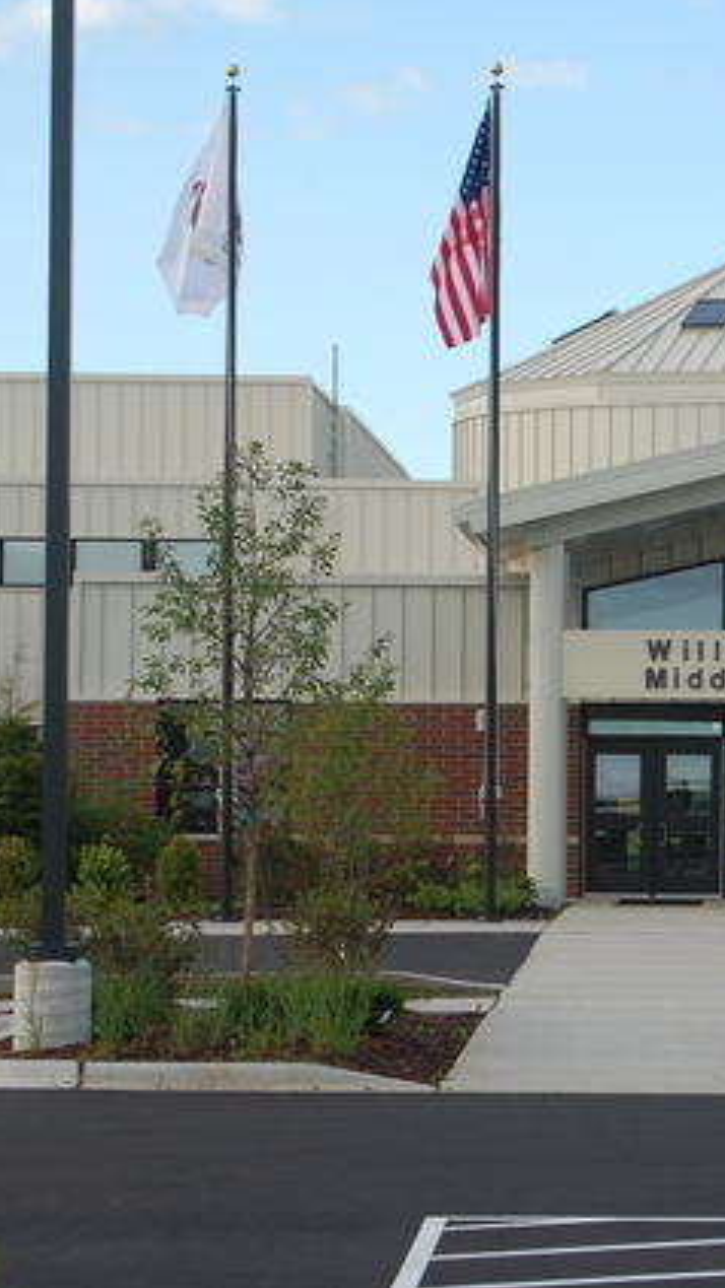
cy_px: 642
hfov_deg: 9.2
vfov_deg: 16.4
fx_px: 4469
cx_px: 762
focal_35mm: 131
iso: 200
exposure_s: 1/160
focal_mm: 55
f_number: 6.3
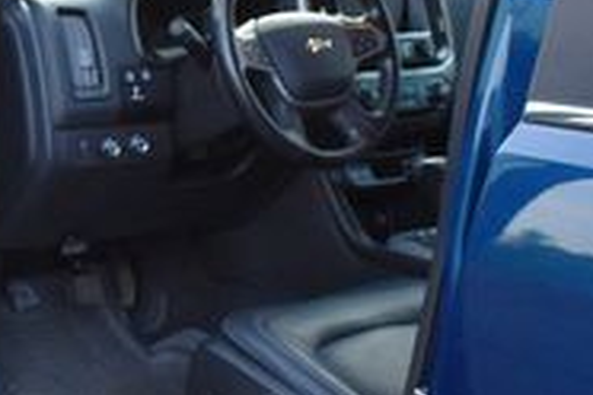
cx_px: -150
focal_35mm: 93
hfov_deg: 20.3
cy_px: 126
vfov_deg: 14.7
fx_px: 1532
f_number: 3.5
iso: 800
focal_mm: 18
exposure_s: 1/200
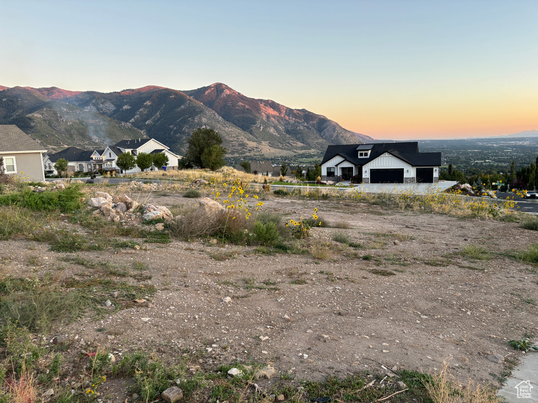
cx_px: 269
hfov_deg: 67.3
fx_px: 404
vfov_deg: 53.1
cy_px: 202
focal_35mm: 26
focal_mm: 5.96
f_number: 1.6
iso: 64
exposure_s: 1/121
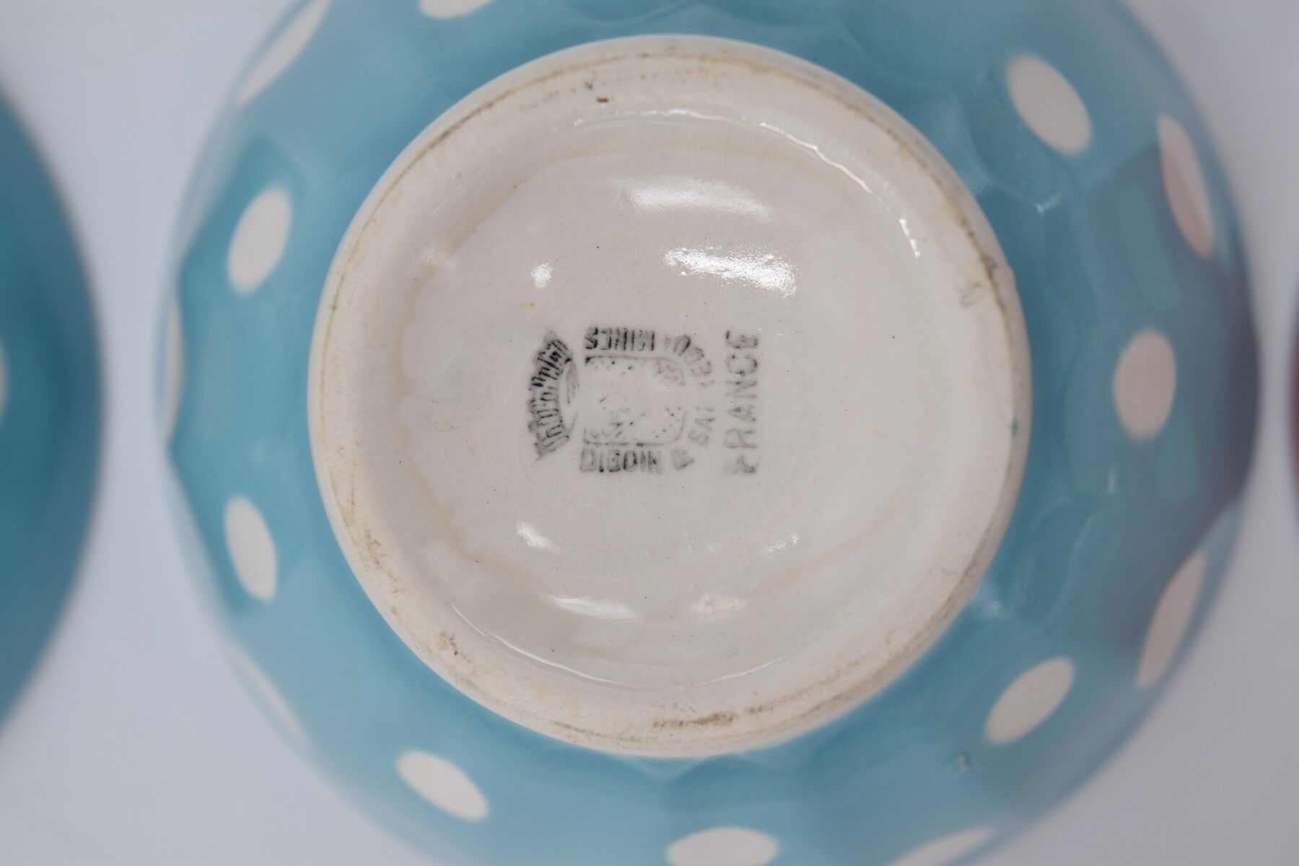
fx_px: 2273
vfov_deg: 21.6
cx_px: 650
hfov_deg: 31.9
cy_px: 433
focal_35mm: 63
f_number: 5.6
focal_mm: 42
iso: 100
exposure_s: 1/125
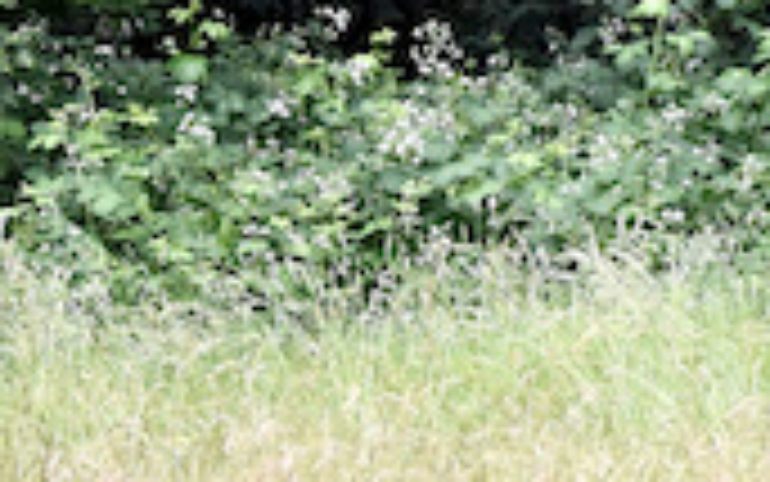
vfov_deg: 3.1
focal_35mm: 428
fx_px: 8985
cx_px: 2040
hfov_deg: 4.7
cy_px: -270
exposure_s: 1/4000
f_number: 2.8
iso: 2000
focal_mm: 70
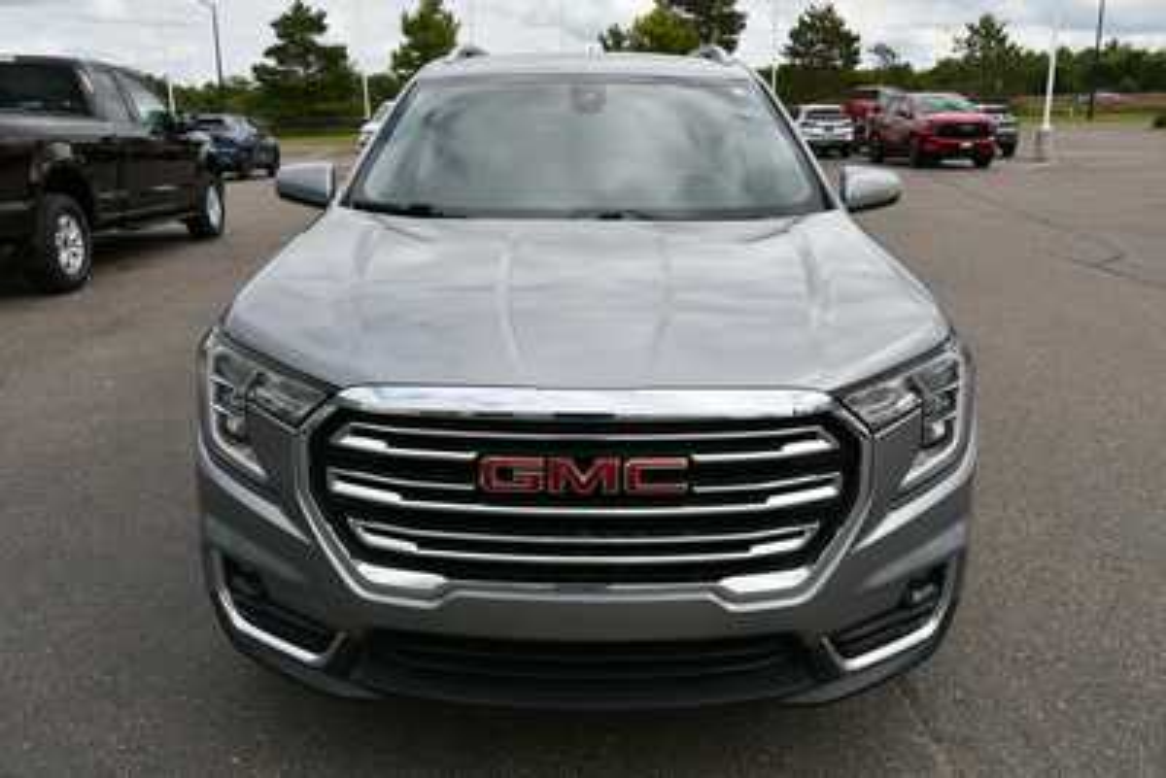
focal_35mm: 30
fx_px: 972
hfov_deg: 61.9
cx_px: 583
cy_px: 389
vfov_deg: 43.6
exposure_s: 1/250
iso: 100
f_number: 8
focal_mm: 20
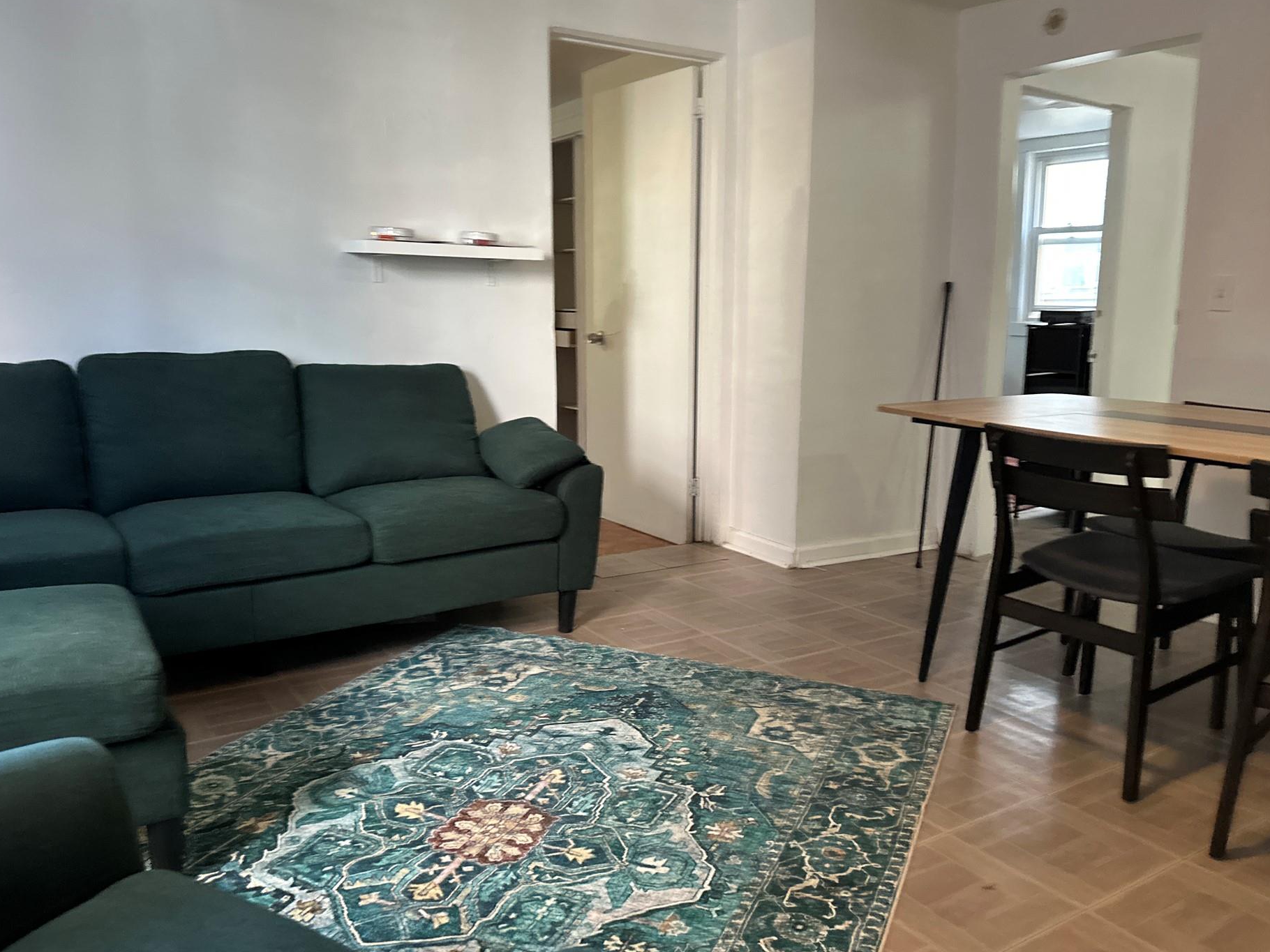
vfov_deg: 51.4
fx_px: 991
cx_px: 629
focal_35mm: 27
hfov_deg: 65.3
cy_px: 472
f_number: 1.78
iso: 500
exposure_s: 1/60
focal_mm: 6.86
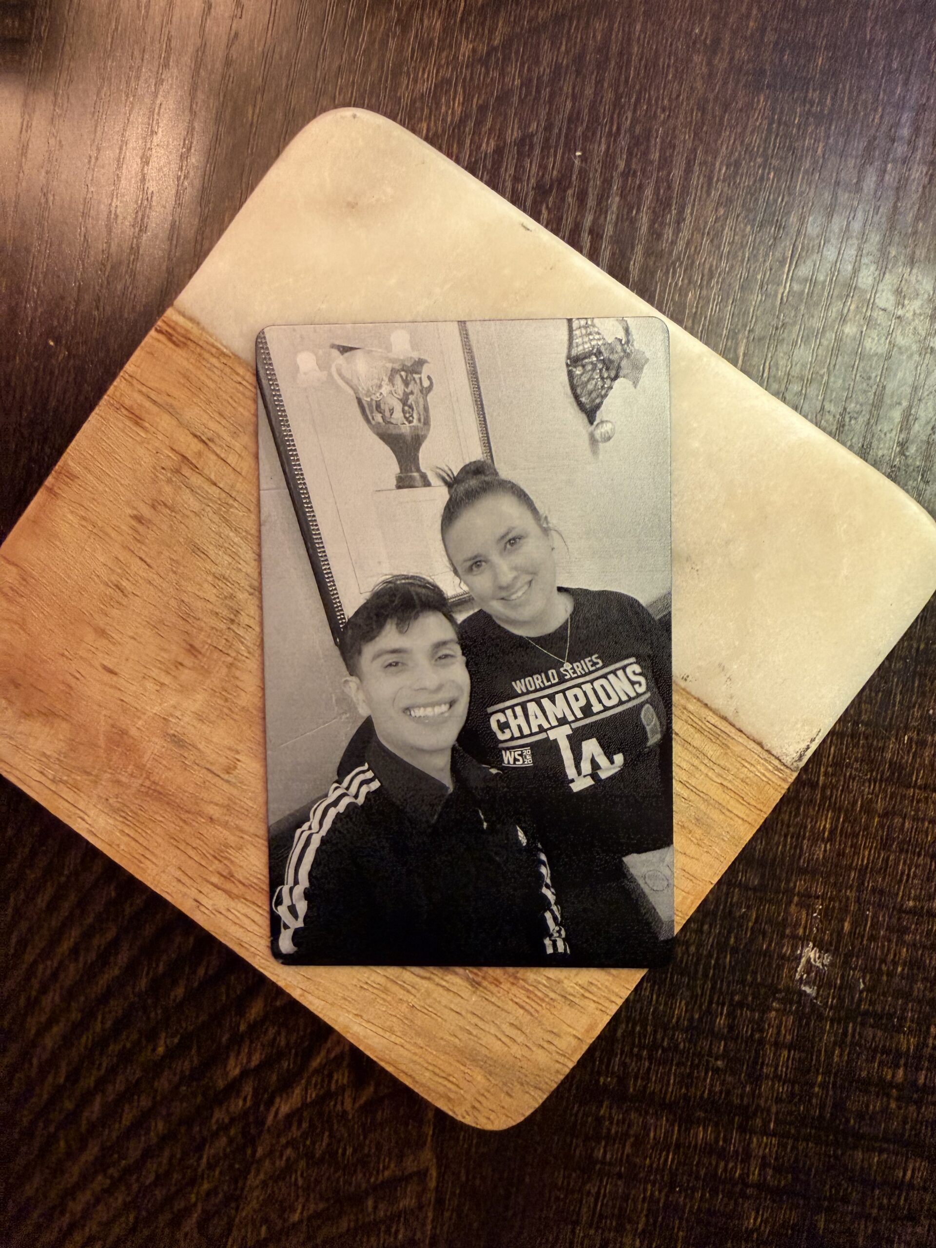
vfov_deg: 71.6
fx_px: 865
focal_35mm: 24
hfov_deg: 56.8
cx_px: 468
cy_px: 624
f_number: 2.2
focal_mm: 2.22
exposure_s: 1/60
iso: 500
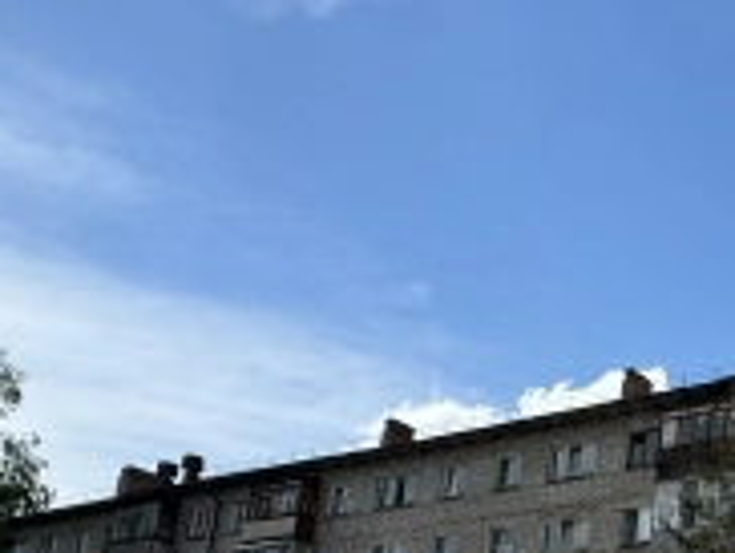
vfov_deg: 27.0
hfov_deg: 33.8
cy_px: 654
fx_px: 1021
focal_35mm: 48
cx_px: 832
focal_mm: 2.22
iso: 40
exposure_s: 1/1126
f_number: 2.2
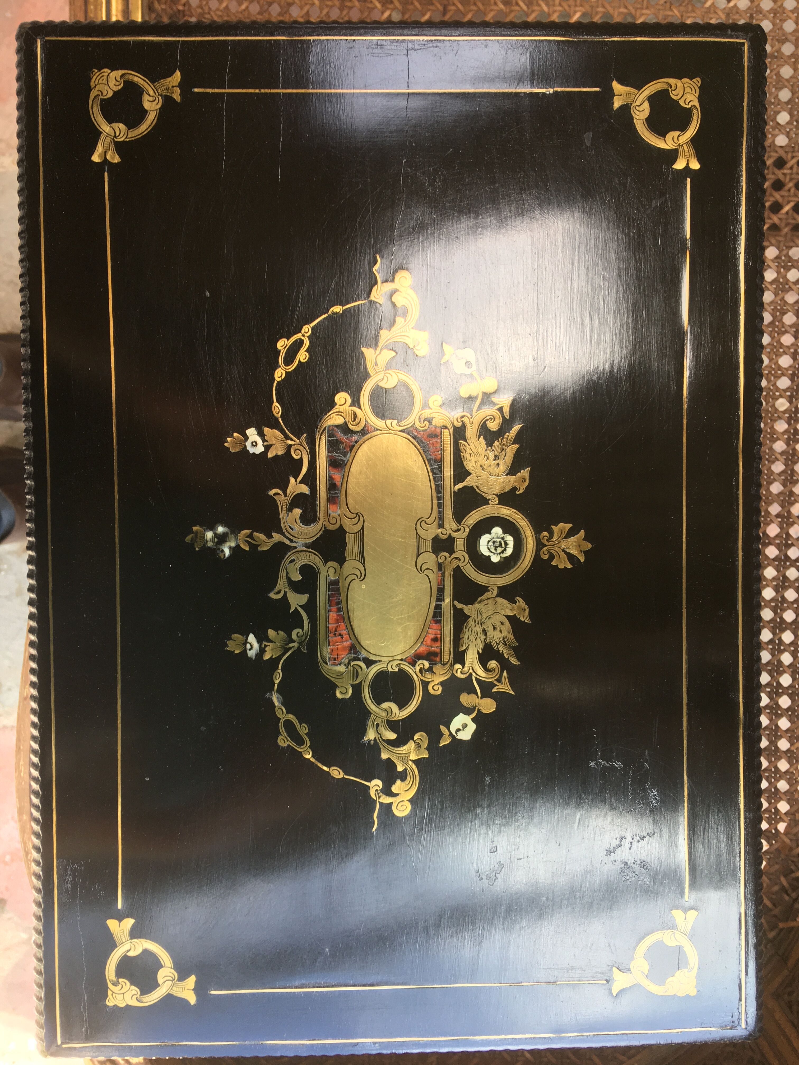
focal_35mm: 29
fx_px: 892
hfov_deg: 48.2
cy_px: 532
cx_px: 400
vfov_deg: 61.7
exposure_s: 1/50
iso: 32
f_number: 2.2
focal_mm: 4.15
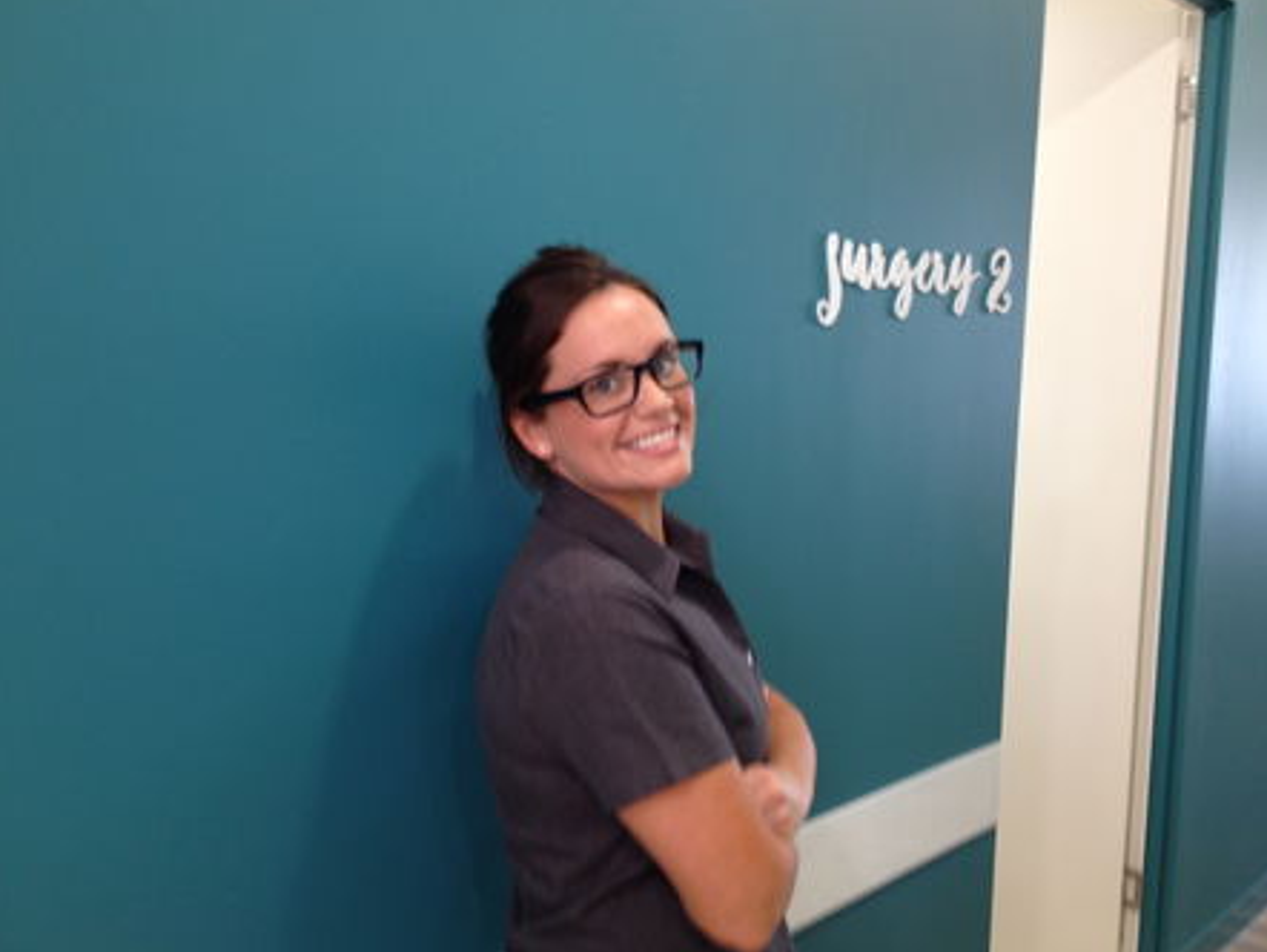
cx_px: 679
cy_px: 462
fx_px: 1392
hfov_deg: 48.9
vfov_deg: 37.8
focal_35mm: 38
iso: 64
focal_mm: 4.28
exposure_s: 1/20
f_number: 2.4
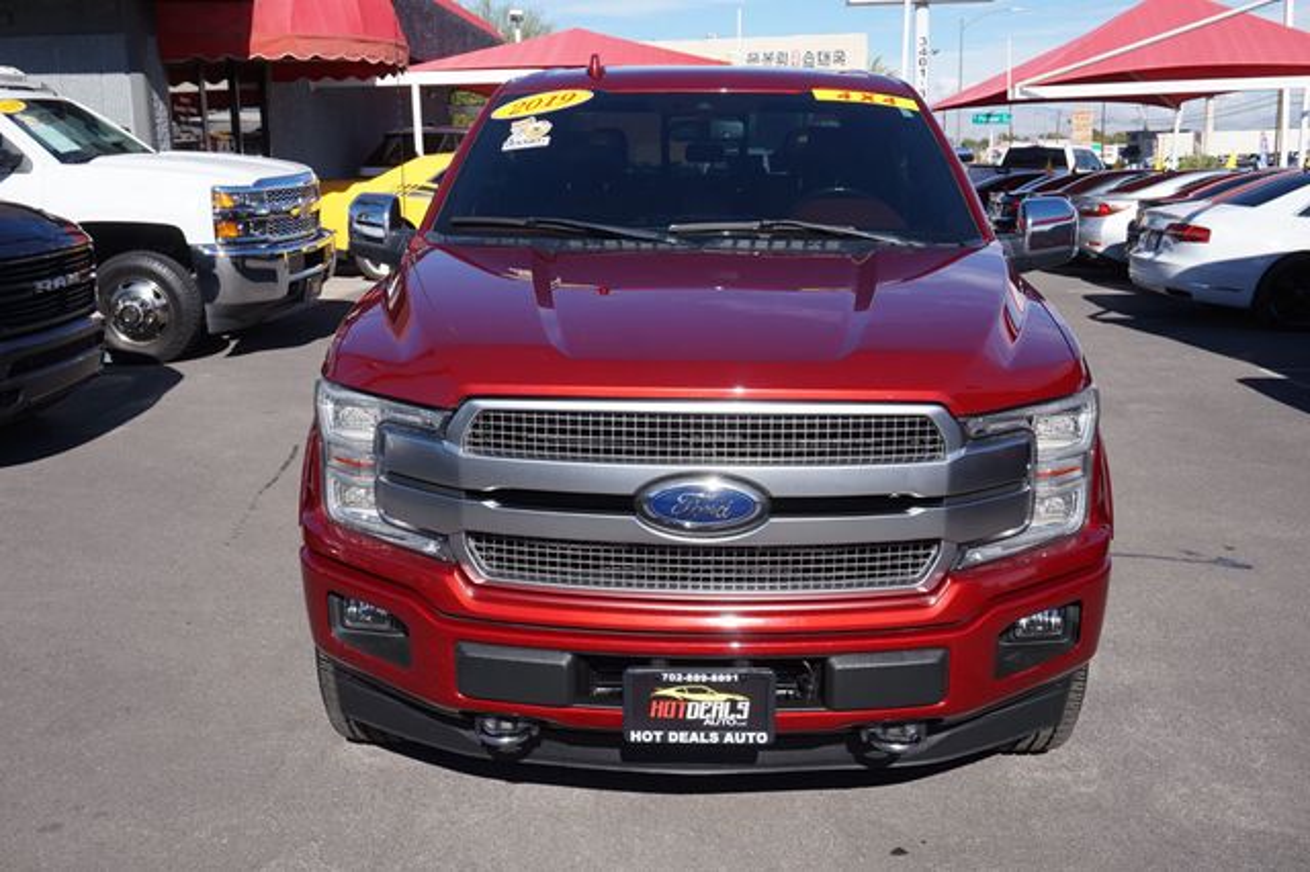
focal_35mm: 34
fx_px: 1255
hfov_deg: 55.1
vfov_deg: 38.3
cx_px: 655
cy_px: 436
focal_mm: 23
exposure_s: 1/250
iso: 100
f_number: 8
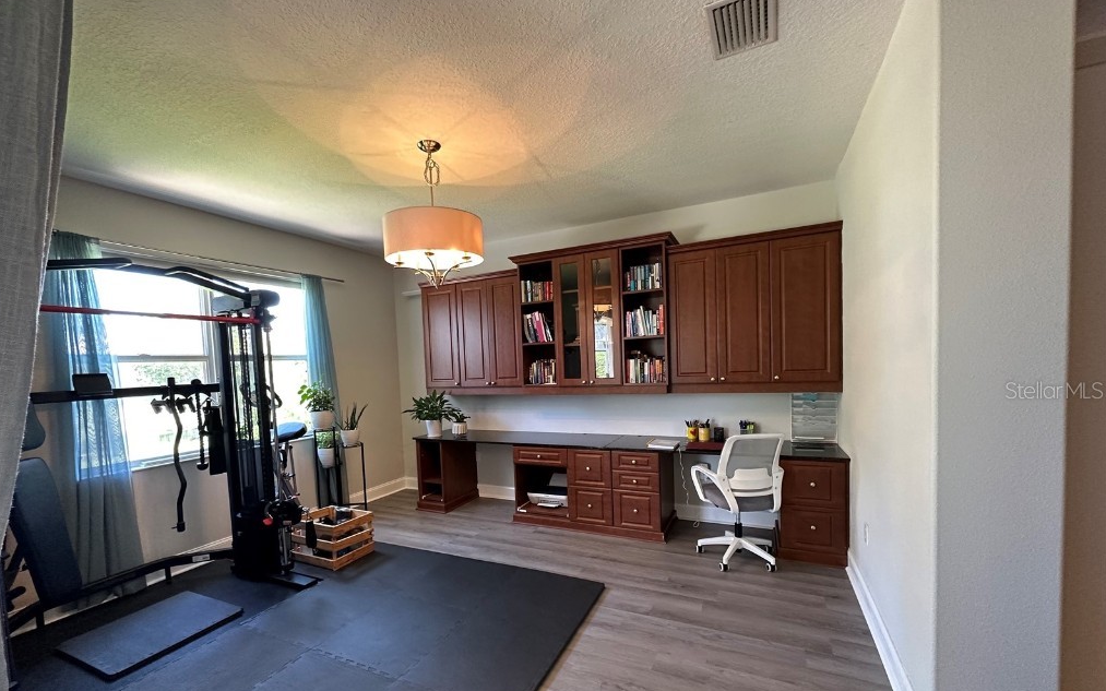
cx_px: 549
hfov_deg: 101.5
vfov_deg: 74.4
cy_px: 390
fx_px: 452
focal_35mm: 15
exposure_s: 1/60
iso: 250
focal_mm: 2.22
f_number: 2.2
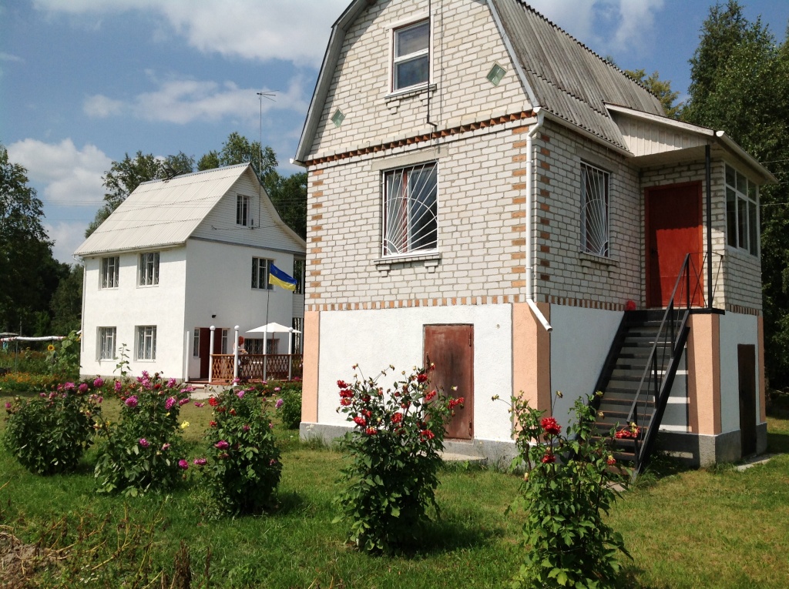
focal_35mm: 35
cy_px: 294
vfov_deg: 40.6
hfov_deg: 52.7
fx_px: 797
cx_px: 394
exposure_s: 1/3788
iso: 50
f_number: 2.4
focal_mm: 4.28
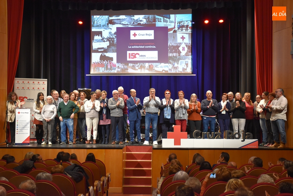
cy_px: 98
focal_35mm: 51
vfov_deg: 26.5
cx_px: 146
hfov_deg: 38.8
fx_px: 415
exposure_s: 1/60
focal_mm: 34
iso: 1400
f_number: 4.2
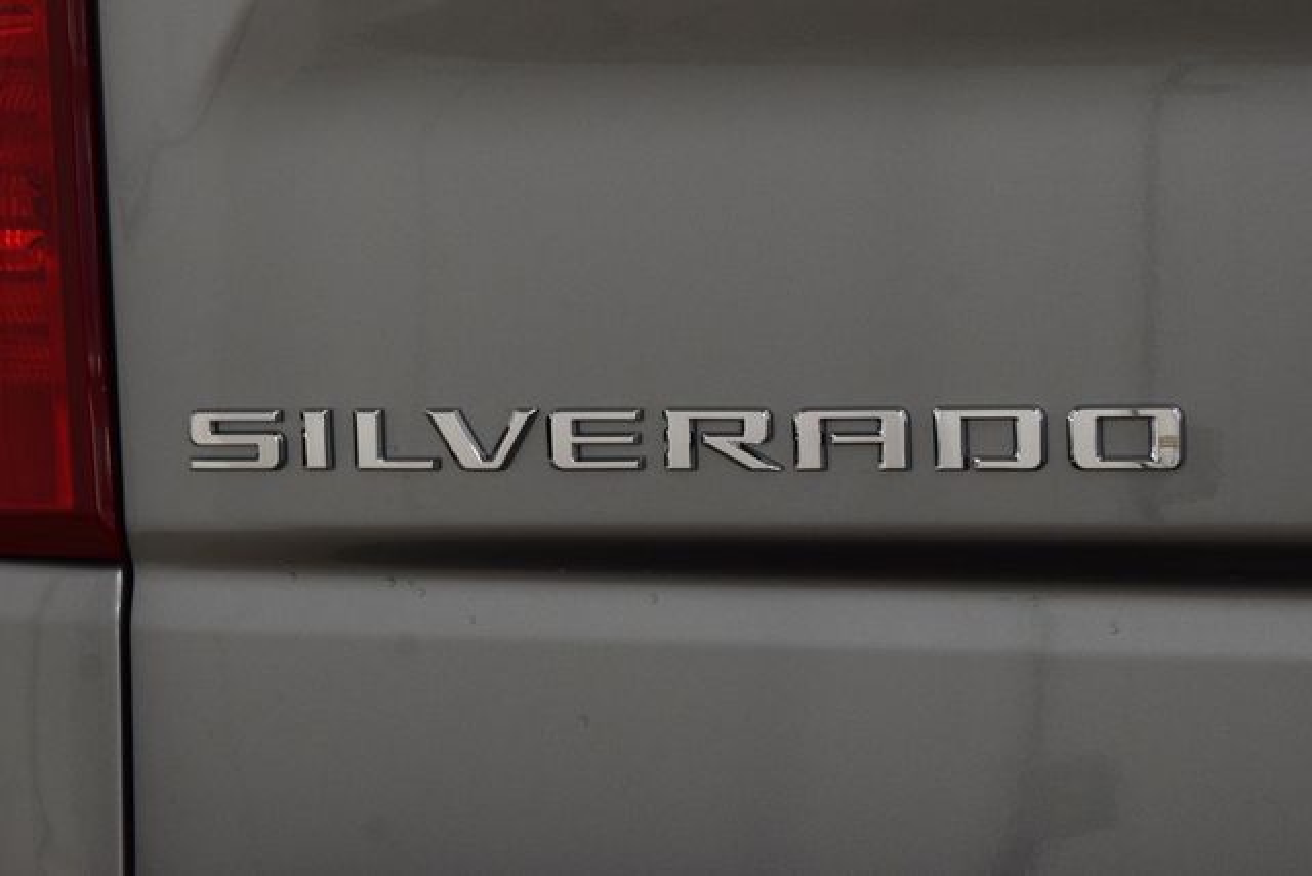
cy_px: 438
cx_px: 656
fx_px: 3827
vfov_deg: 13.0
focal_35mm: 105
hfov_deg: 19.5
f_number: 7.1
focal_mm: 70
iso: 1100
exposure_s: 1/30
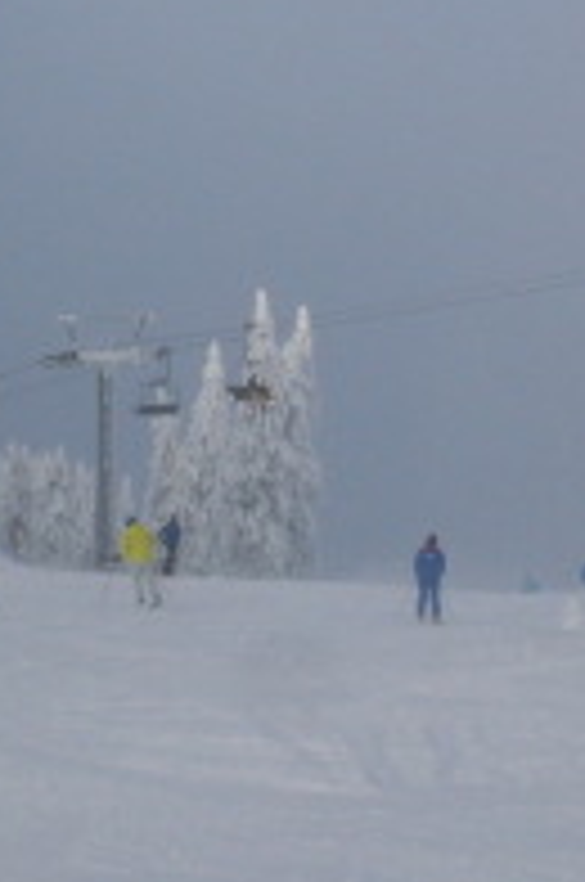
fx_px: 2373
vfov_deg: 21.0
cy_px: 356
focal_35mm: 97
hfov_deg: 14.1
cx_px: 310
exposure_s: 1/350
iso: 80
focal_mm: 6.3
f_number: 8.4
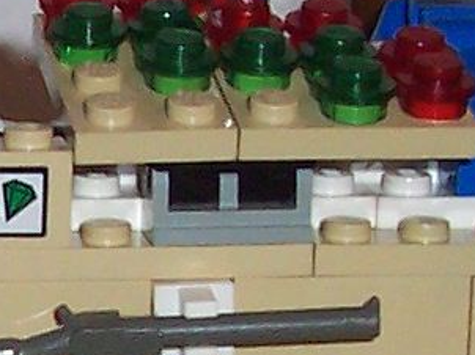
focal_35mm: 249
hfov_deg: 7.8
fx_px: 3414
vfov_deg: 5.9
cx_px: -271
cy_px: 495
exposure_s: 1/60
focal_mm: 5.6
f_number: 2.8
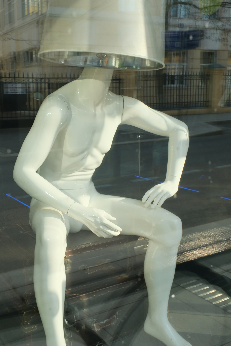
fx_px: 375
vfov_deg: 49.6
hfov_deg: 33.7
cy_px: 172
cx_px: 67
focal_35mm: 39
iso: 640
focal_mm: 18
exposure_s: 1/170
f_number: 8
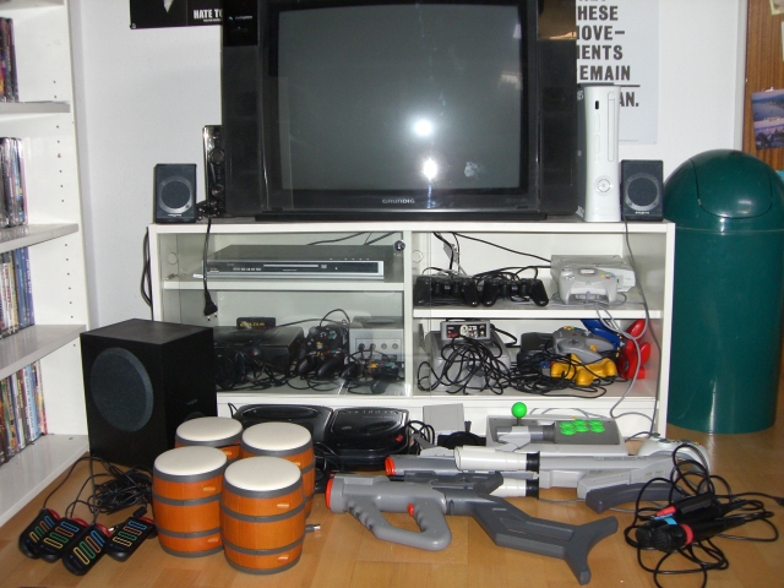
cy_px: 294
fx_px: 861
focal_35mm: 38
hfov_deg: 49.0
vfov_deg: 37.7
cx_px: 392
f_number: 2.7
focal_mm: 6.2
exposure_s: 1/60
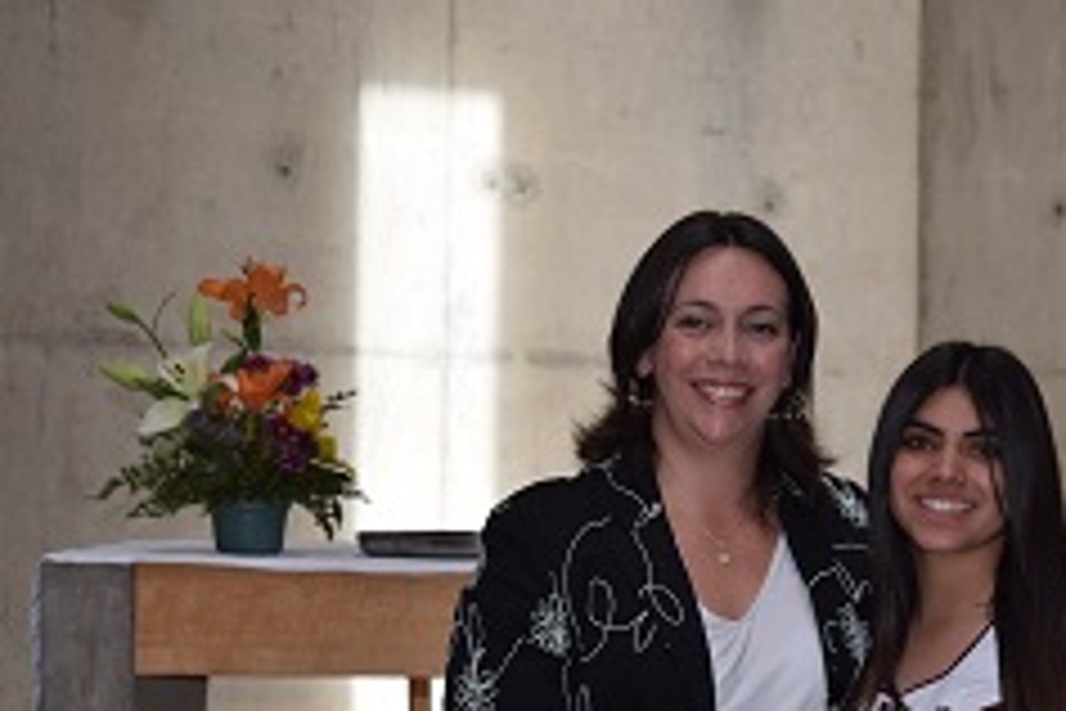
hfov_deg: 13.9
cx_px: 708
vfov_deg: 9.3
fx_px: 4379
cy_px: 407
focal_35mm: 148
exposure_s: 1/125
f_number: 5.6
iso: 110
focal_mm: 55
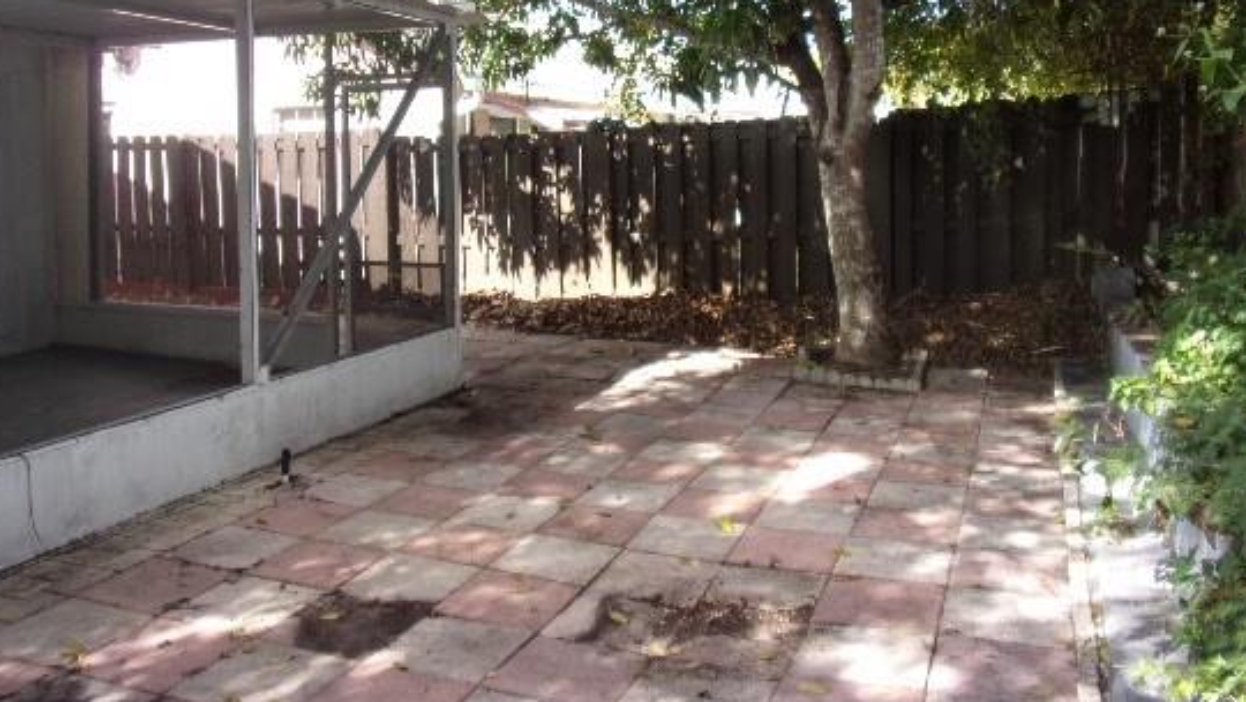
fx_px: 1024
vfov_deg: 37.1
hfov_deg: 62.5
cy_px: 194
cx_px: 575
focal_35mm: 31
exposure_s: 1/150
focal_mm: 4.3
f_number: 3.3
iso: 80
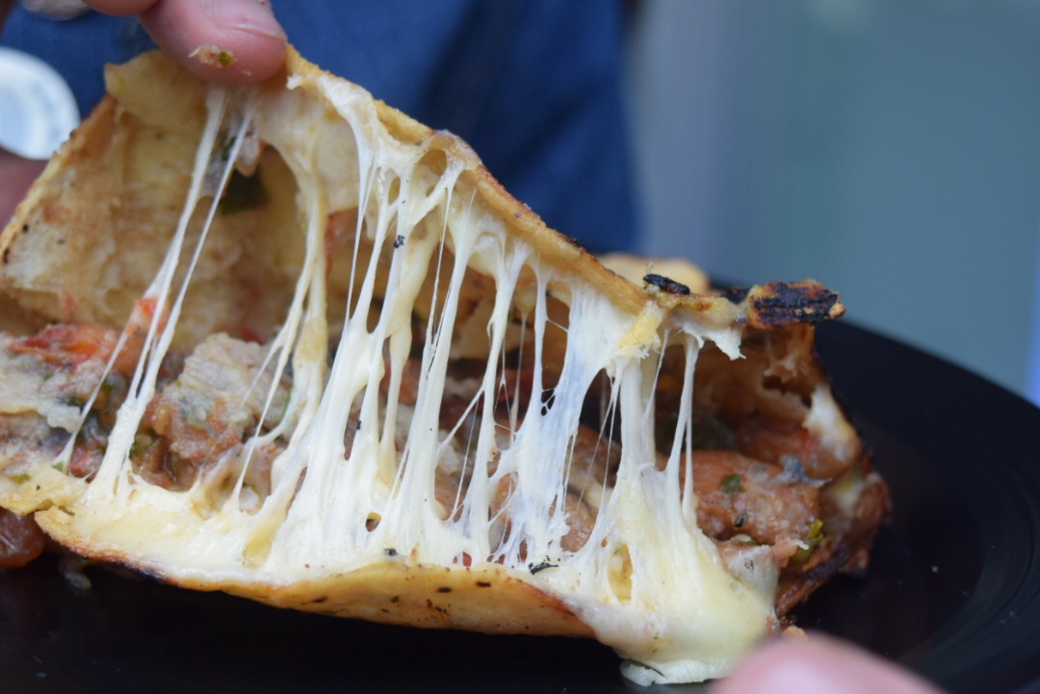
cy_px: 437
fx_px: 2080
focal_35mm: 72
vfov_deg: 18.9
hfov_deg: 28.0
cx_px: 449
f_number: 5
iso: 400
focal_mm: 32
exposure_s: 1/100
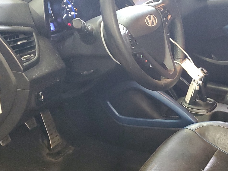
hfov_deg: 33.2
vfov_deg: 26.3
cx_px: 203
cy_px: 122
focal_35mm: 55
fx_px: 362
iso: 309
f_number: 1.5
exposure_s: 1/20
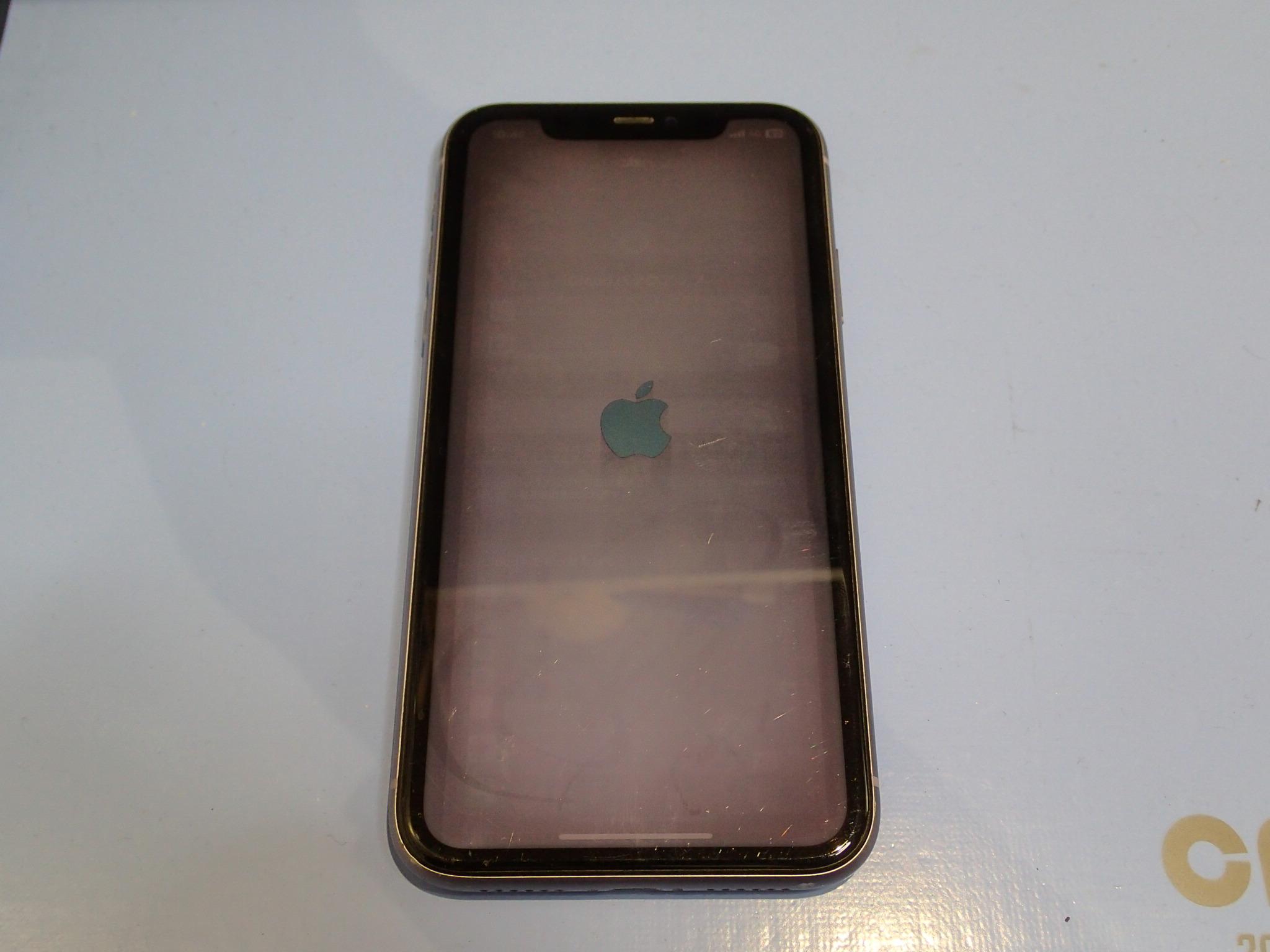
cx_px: 635
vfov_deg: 37.7
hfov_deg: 49.0
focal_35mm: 38
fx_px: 1394
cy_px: 476
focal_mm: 6.86
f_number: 3.5
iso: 320
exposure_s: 1/80
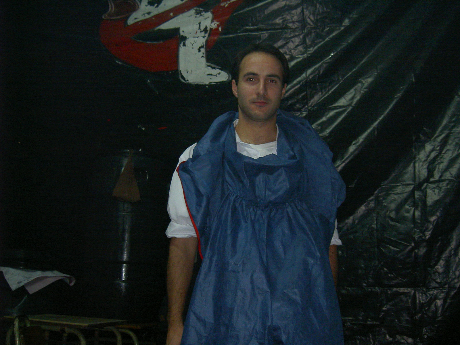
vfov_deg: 36.8
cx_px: 230
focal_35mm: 39
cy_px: 172
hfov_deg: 47.9
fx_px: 518
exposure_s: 1/59.5
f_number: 2.8
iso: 100
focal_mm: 8
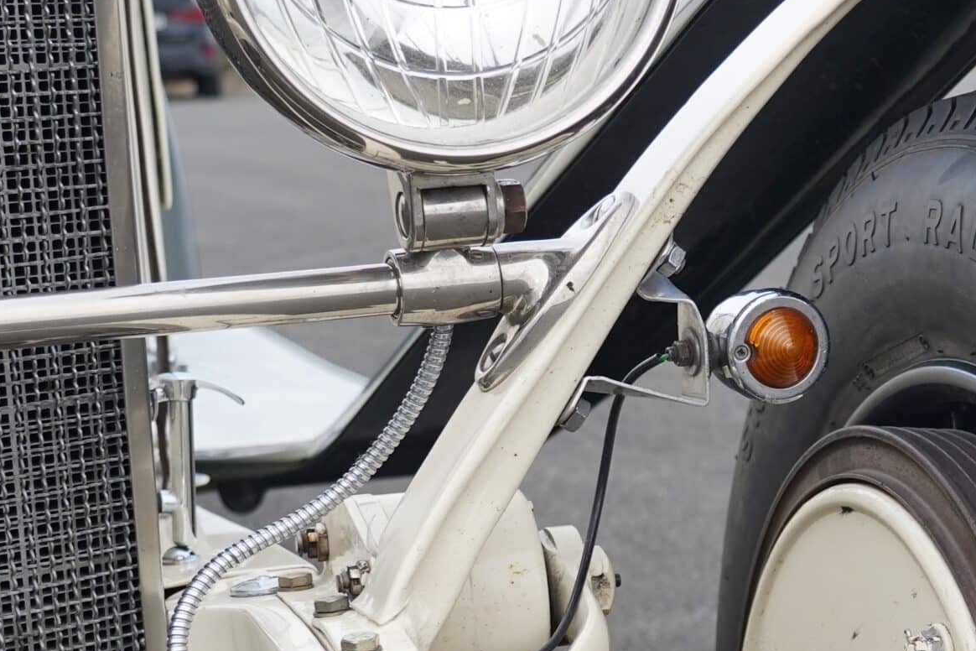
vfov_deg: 13.6
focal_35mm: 99
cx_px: 809
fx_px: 2684
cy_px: 693
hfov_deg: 20.3
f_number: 4
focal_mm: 30
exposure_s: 1/160
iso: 320
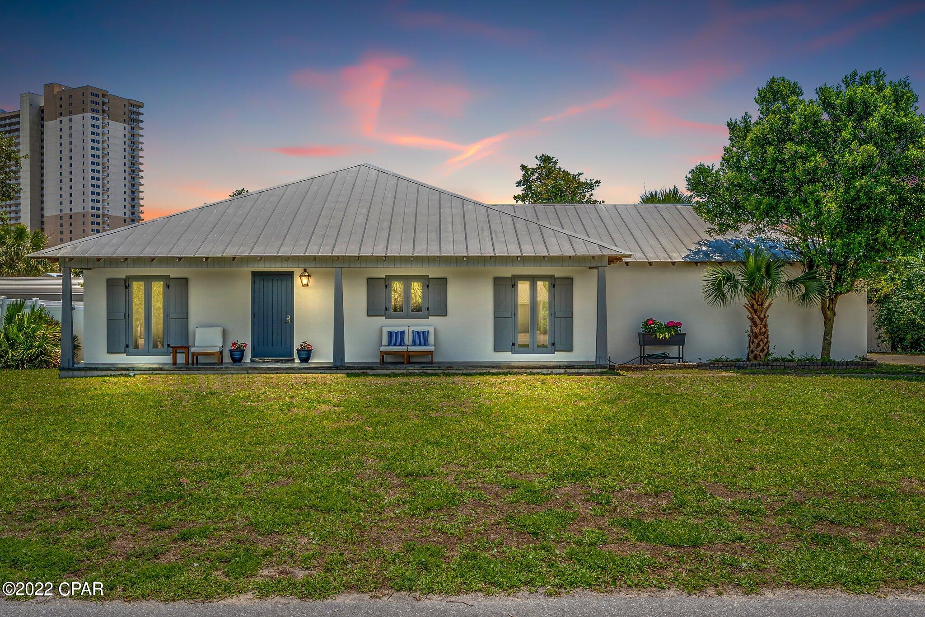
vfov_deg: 45.0
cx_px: 462
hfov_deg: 63.7
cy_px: 308
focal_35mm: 29
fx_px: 745
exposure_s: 1/100
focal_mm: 19.6
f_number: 9
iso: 50
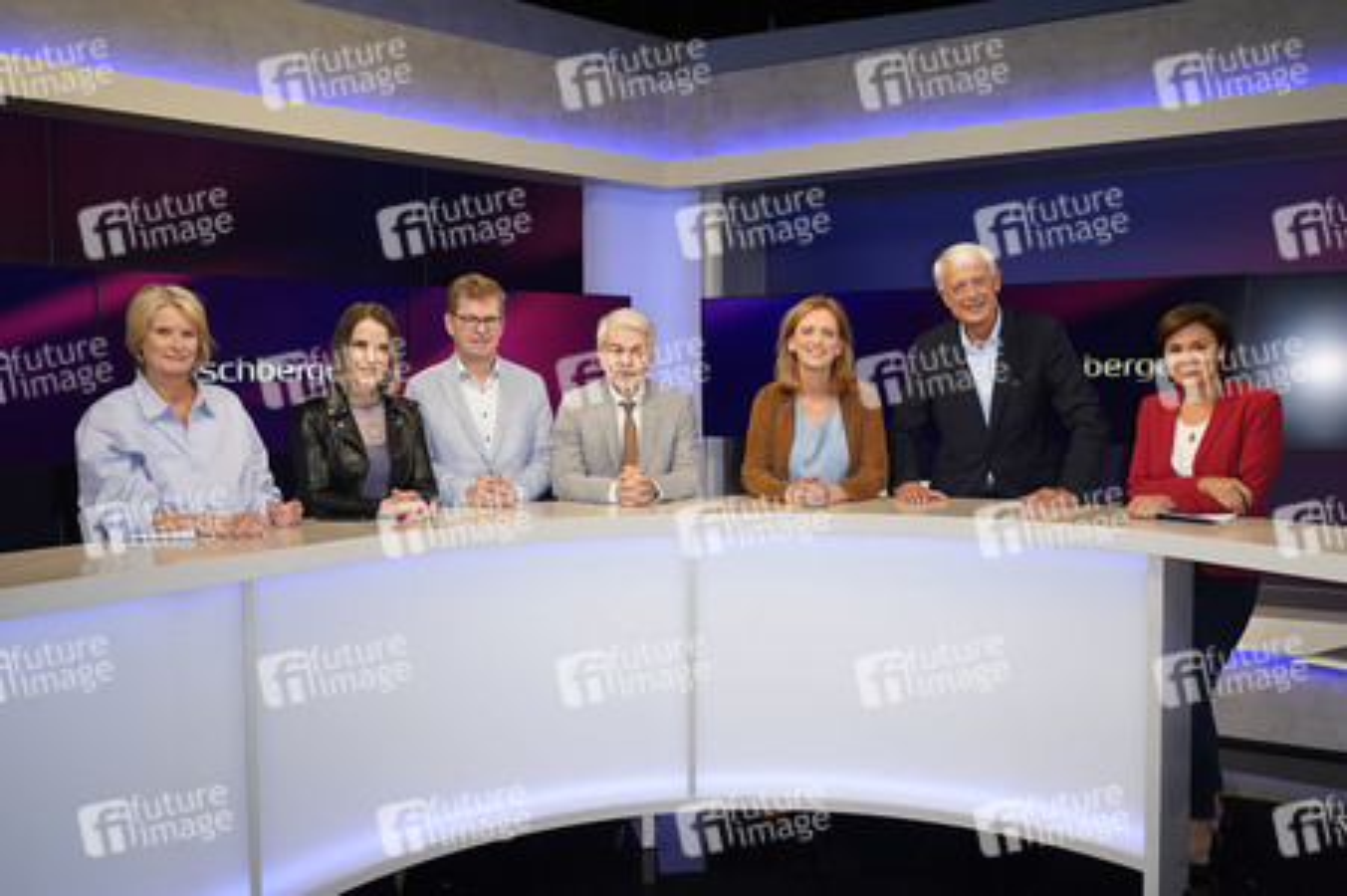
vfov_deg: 46.3
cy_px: 448
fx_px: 1047
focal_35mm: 28
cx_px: 674
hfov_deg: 65.5
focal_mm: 28
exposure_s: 1/160
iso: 2000
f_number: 5.6
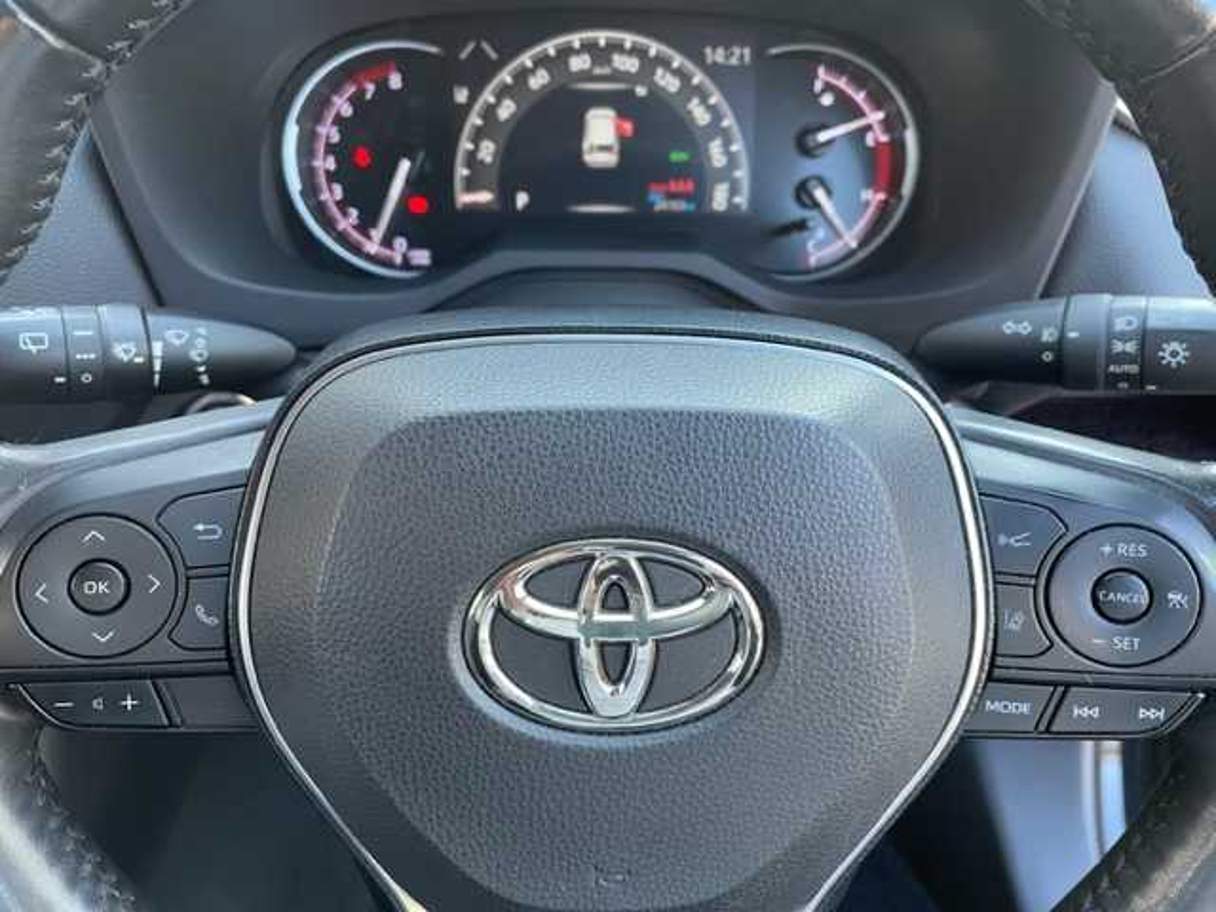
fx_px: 913
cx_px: 608
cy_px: 456
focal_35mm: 26
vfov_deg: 53.1
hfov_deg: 67.3
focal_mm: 4.2
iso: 125
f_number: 1.6
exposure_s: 1/73
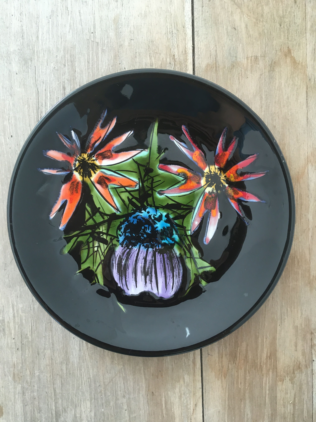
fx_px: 353
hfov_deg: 48.2
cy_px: 211
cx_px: 158
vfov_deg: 61.7
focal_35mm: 29
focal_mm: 4.15
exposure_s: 1/33
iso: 50
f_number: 2.2
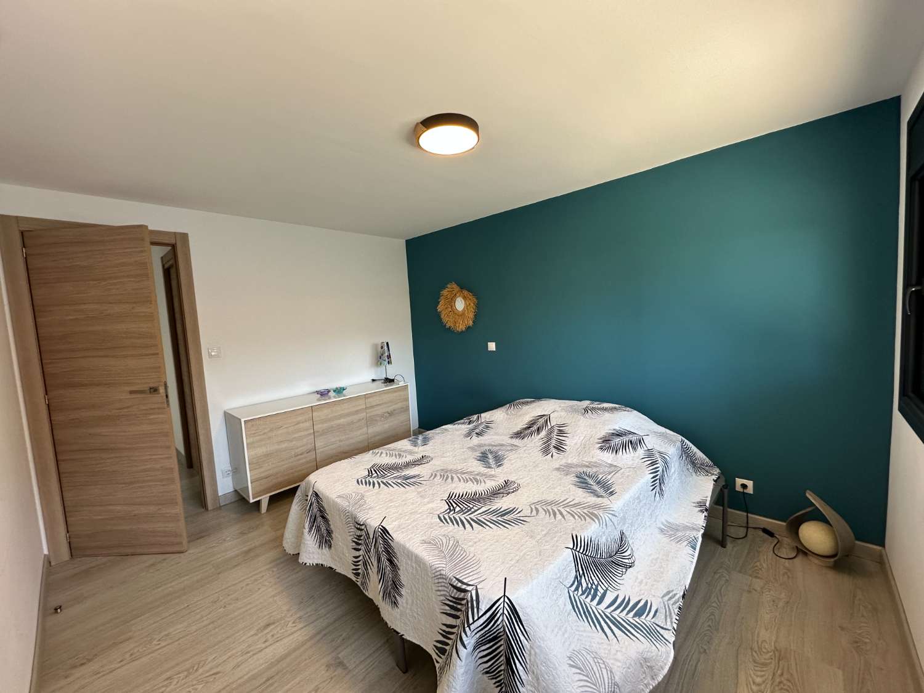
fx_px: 374
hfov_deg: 102.1
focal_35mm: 14
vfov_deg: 85.7
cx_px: 462
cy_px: 346
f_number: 2.2
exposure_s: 1/100
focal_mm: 2.22
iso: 125
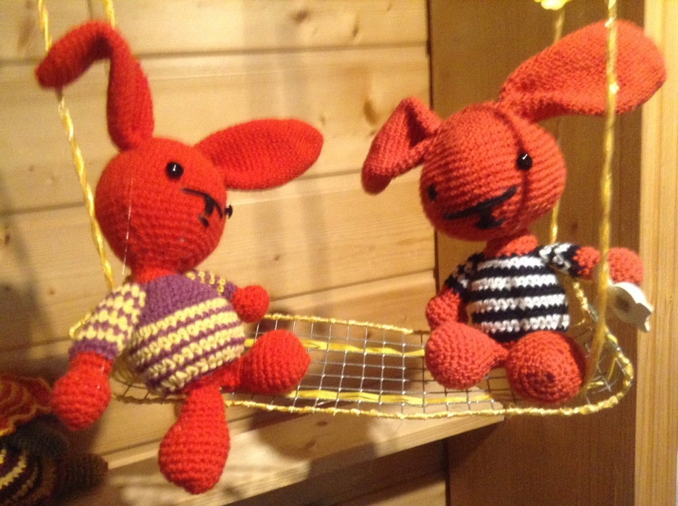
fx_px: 645
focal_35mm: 33
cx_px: 339
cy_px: 253
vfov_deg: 42.8
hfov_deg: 55.4
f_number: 2.4
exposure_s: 1/15
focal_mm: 3.3
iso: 320
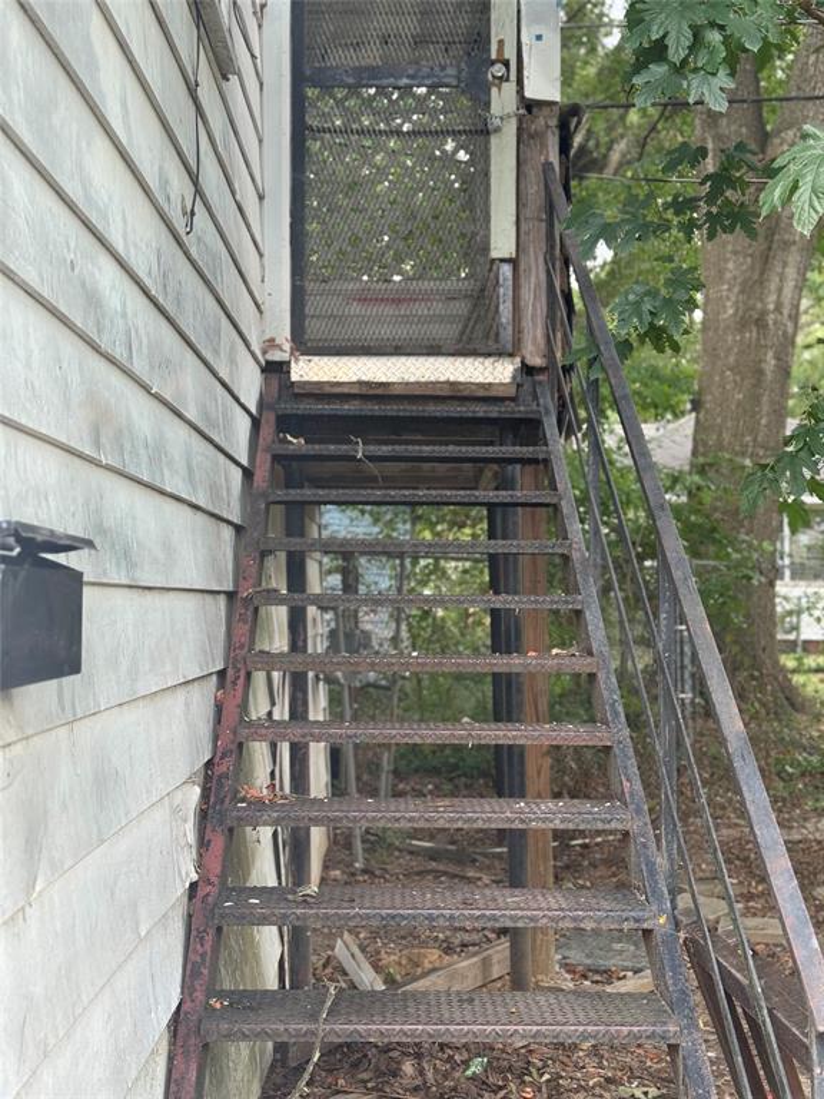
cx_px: 412
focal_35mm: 48
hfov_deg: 30.3
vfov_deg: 39.7
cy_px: 550
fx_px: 1523
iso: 100
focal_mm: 6.76
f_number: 1.78
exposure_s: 1/105
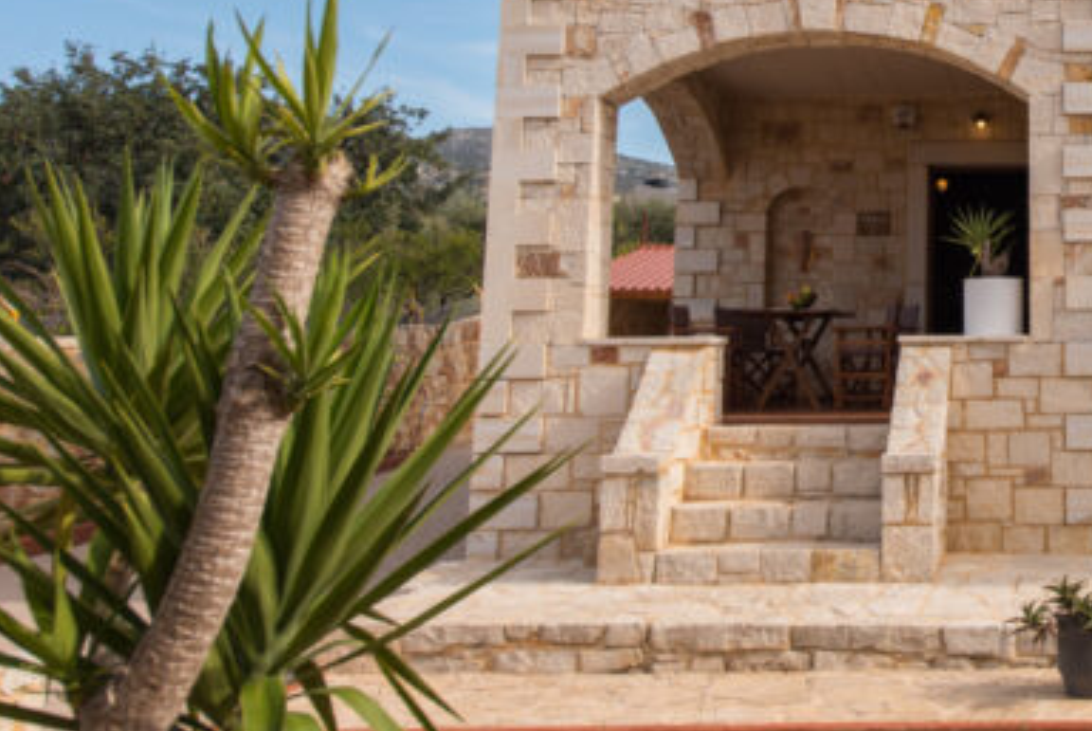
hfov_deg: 37.3
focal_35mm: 48
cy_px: 95
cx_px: 1061
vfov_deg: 27.3
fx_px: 1458
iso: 200
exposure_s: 1/320
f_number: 5.6
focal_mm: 24
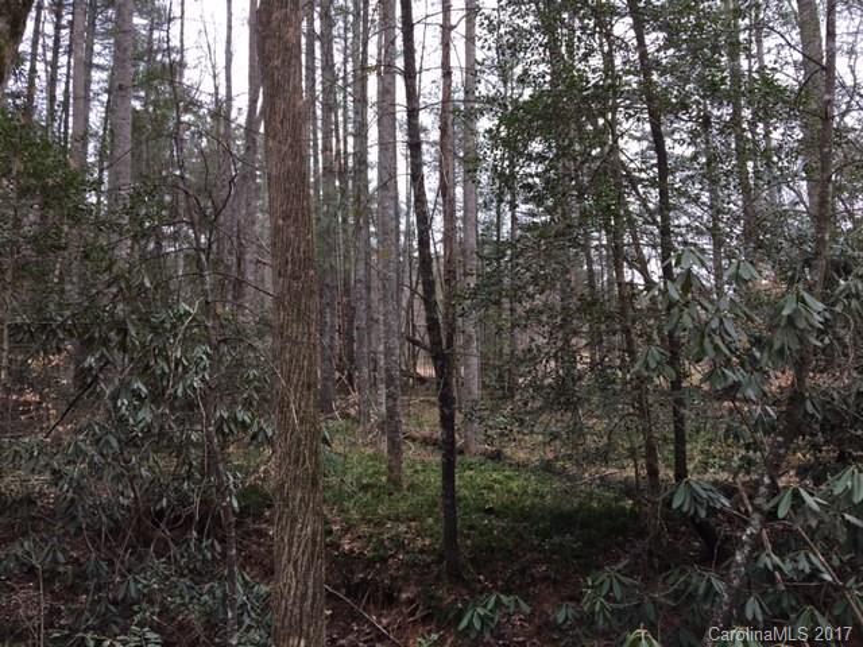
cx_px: 432
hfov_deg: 61.7
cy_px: 324
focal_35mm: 29
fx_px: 723
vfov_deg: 48.2
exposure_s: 1/60
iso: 25
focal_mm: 4.15
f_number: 2.2
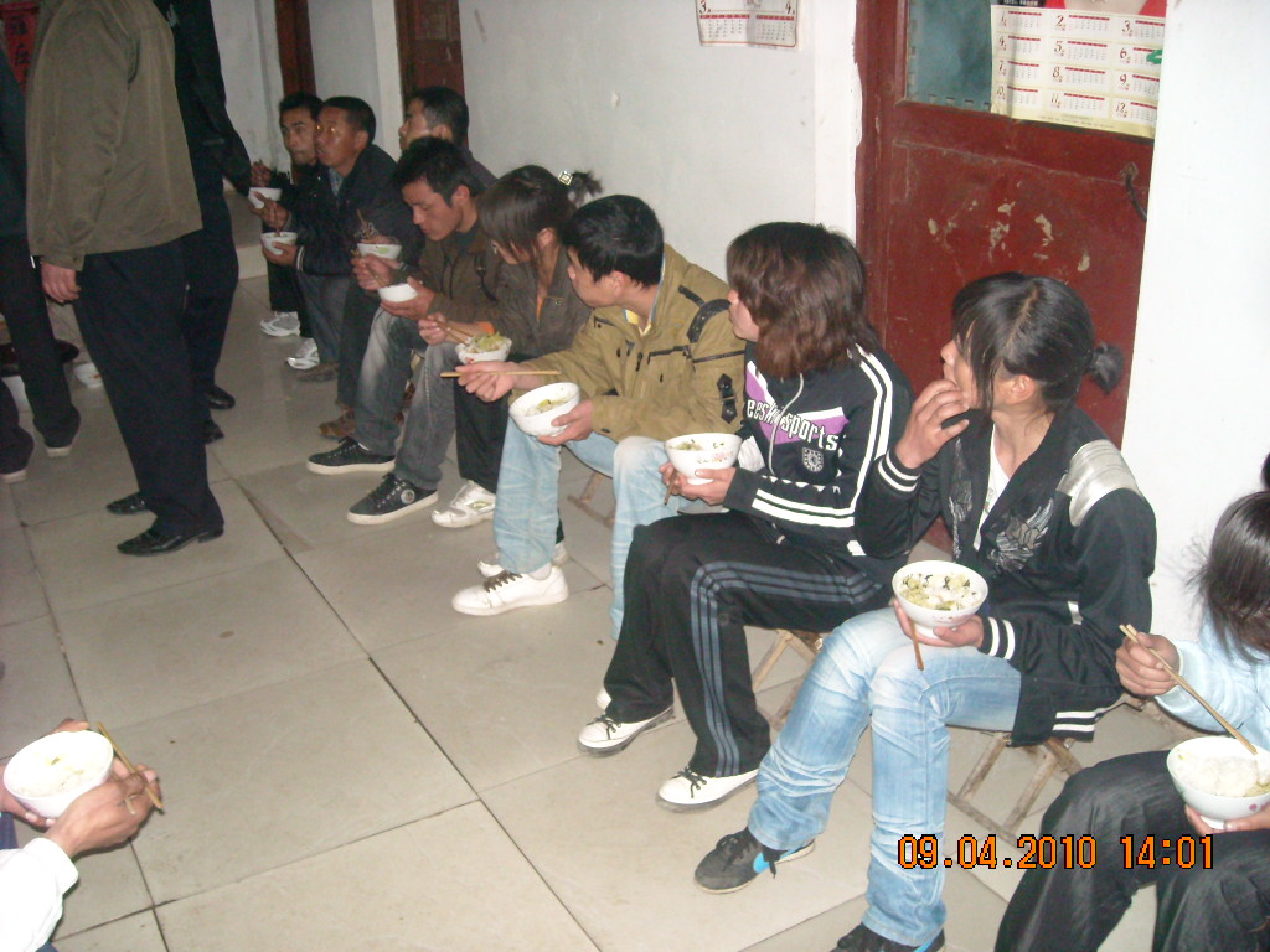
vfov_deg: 40.7
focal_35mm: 35
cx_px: 635
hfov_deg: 52.6
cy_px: 476
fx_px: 1284
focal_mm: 5.7
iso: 475
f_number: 2.8
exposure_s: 1/60
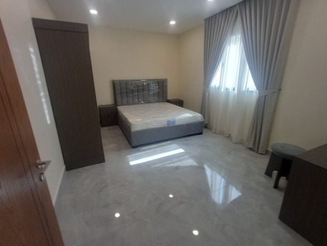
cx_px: 164
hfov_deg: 94.5
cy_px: 123
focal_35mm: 16
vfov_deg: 78.1
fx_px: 151
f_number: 2.2
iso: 64
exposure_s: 1/50
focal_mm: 1.64
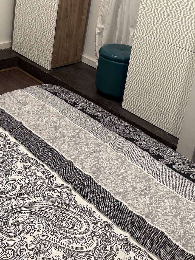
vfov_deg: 34.2
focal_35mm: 54
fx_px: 406
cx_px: 48
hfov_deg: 26.7
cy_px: 42
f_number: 1.78
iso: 160
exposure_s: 1/60
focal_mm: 6.76
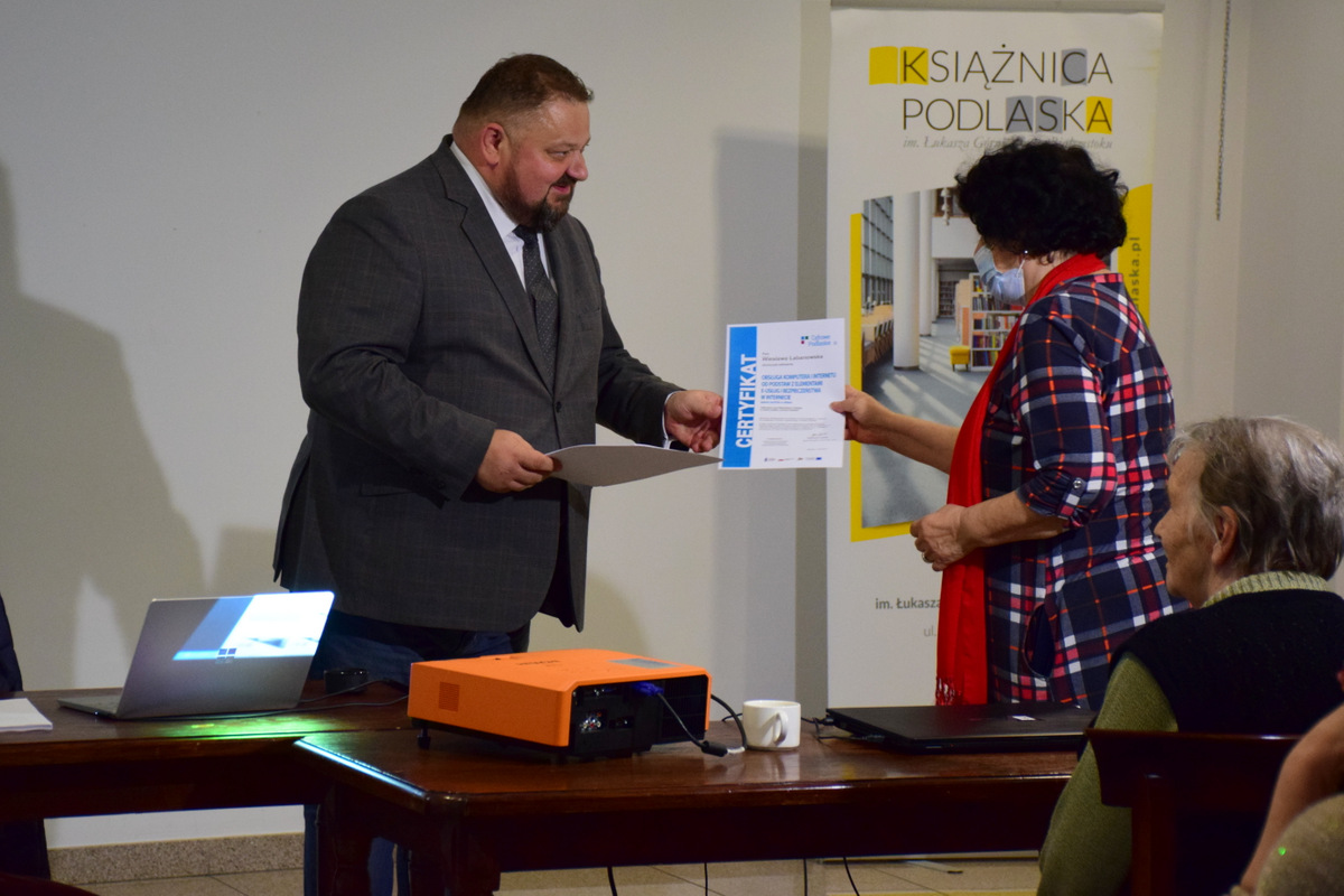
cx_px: 672
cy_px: 448
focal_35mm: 84
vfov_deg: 16.3
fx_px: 3136
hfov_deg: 24.2
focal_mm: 56
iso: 2000
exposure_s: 1/100
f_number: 4.8
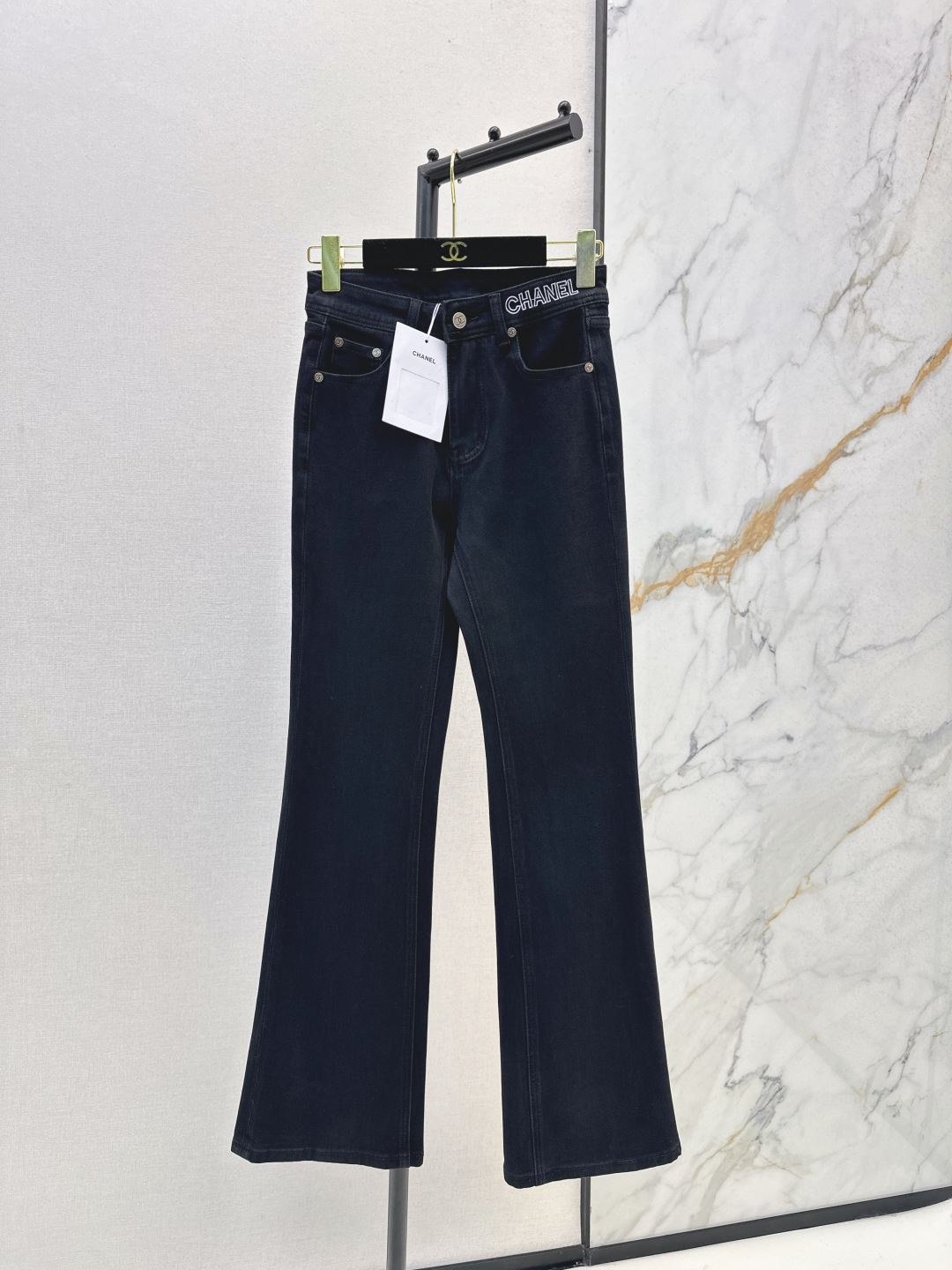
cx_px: 476
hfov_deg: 56.8
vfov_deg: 71.6
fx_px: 880
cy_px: 635
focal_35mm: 24
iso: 64
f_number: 1.78
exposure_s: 1/132
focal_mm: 6.86
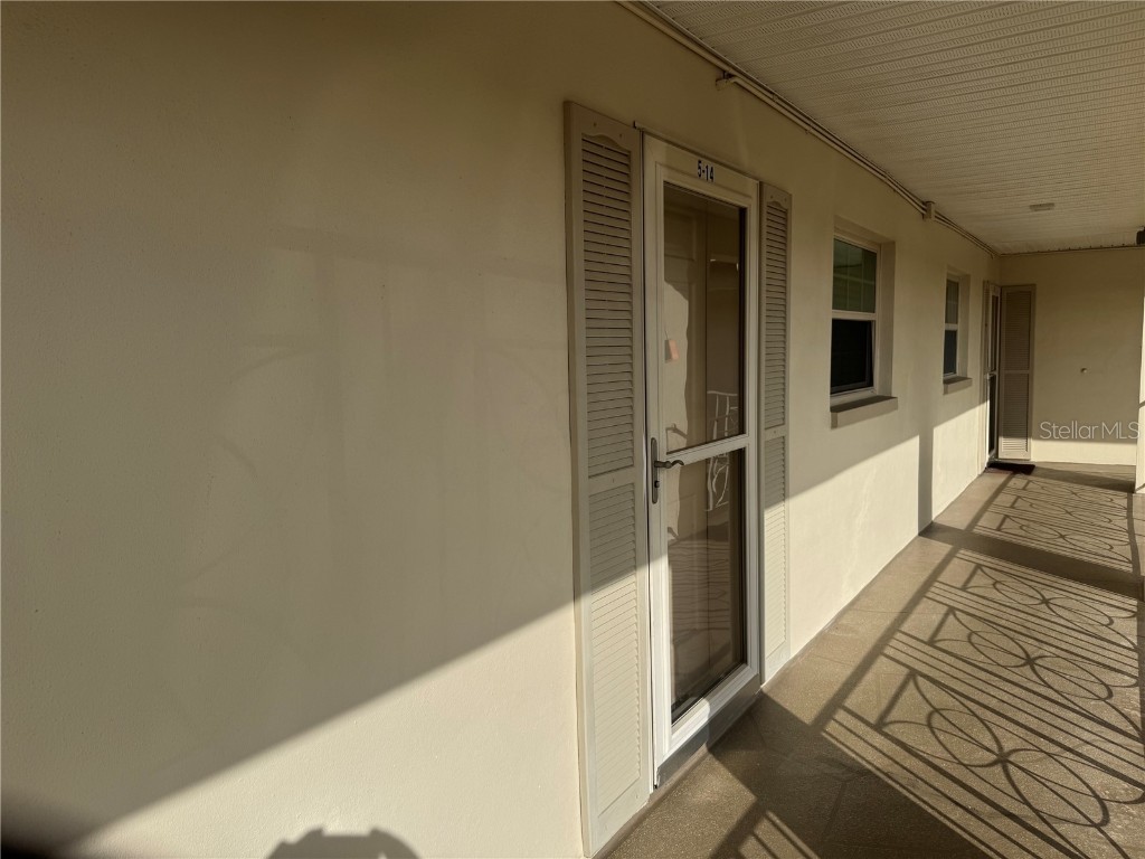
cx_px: 572
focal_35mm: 24
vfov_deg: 56.8
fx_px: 794
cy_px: 430
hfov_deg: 71.6
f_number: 1.78
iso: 80
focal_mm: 6.76
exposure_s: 1/7092
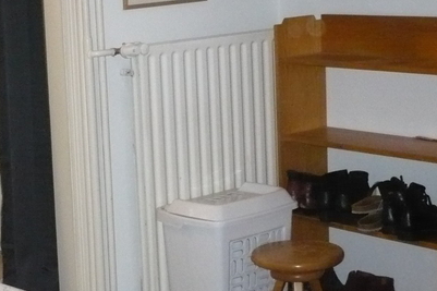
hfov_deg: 21.4
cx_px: 43
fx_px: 1128
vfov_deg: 14.7
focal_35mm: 93
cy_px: 180
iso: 400
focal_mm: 5.8
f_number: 2.8
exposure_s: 1/30
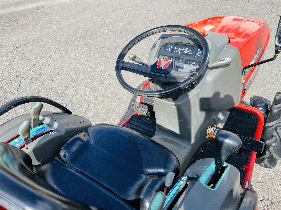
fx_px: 211
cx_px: 140
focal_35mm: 26
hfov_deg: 67.3
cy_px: 105
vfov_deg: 53.1
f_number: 1.6
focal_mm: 5.1
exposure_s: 1/1890
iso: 50
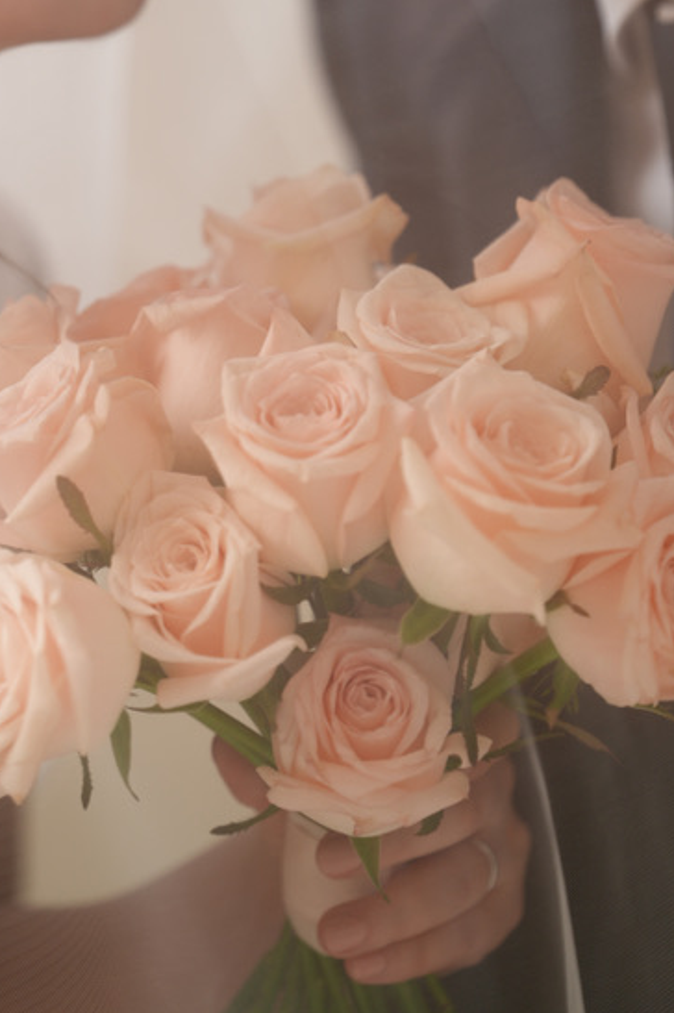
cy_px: 54
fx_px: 8379
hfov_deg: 4.6
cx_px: 139
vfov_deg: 6.9
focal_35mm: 298
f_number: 2
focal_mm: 150
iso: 100
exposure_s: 1/640
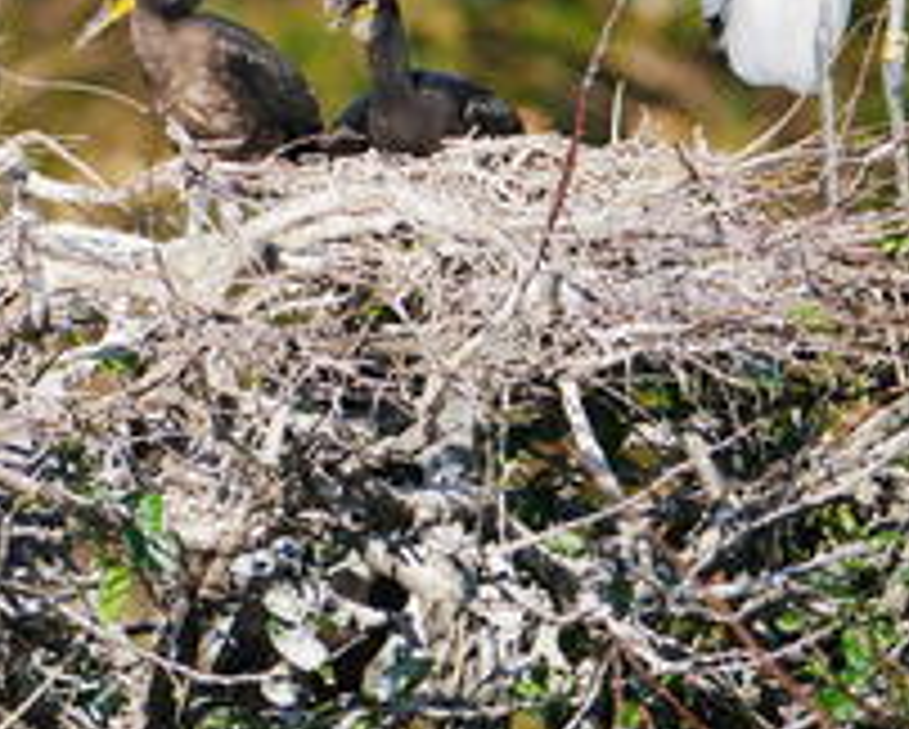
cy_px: 68
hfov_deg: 1.5
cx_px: 212
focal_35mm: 1304
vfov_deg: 1.2
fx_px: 35115
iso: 200
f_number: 5.6
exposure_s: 1/800
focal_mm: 300
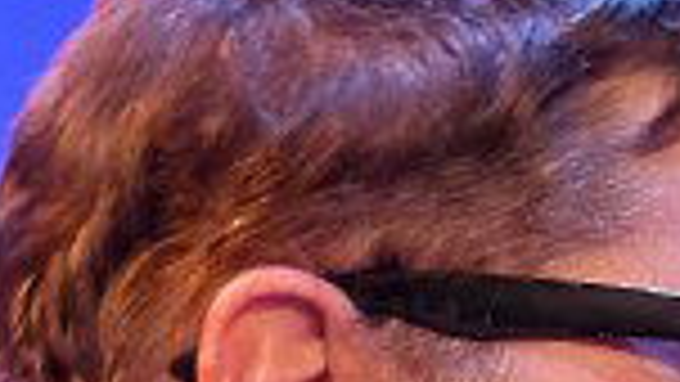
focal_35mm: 723
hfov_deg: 3.0
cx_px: 991
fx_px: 13039
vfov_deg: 1.7
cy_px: 595
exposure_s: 1/50
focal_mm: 36.2
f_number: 2.8
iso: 800
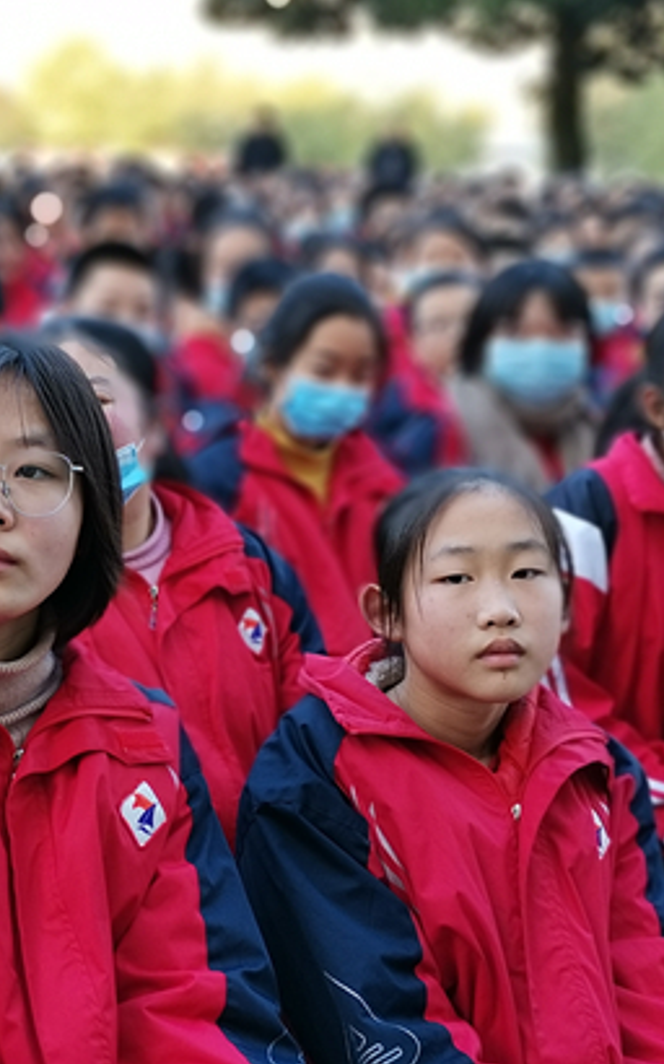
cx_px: -16
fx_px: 2144
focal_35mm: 74
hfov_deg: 17.2
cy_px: 531
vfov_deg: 27.9
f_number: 0.95
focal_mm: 4.75
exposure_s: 1/100
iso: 50
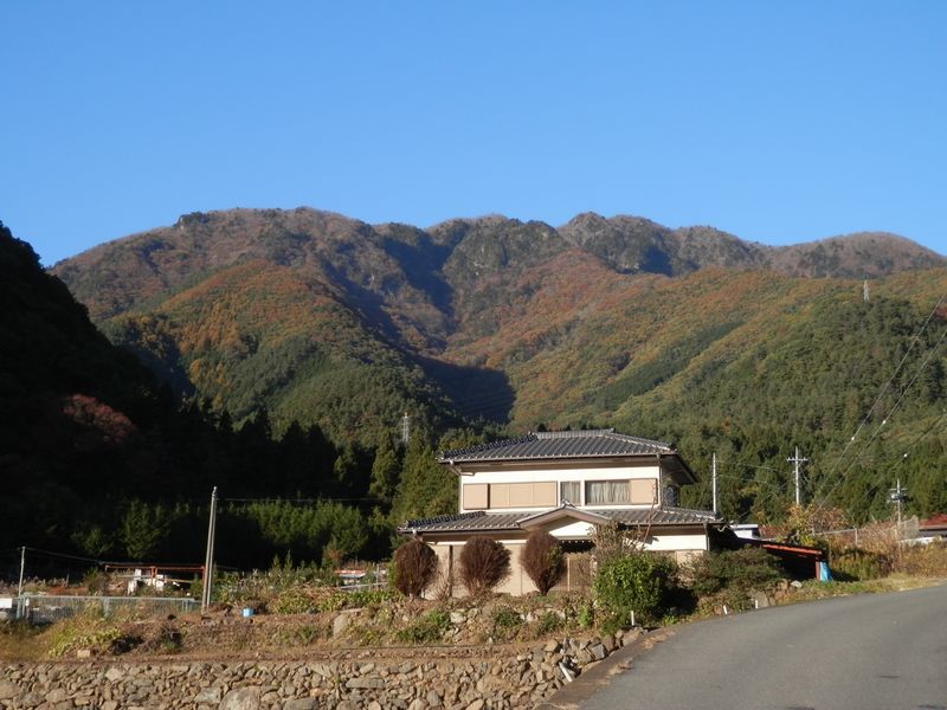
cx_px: 474
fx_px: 1477
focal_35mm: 54
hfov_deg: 35.5
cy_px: 355
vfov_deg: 27.0
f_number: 4.1
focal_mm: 9.8
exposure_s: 1/320
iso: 80
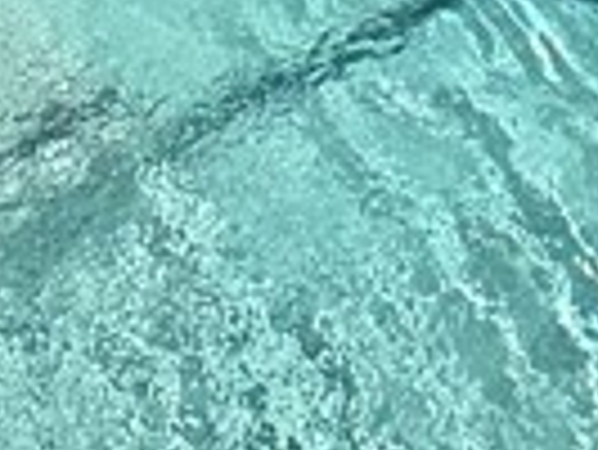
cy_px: -1125
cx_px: 490
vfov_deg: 9.1
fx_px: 1867
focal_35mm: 108
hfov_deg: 18.0
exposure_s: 1/1368
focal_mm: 2.22
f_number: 2.2
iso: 50
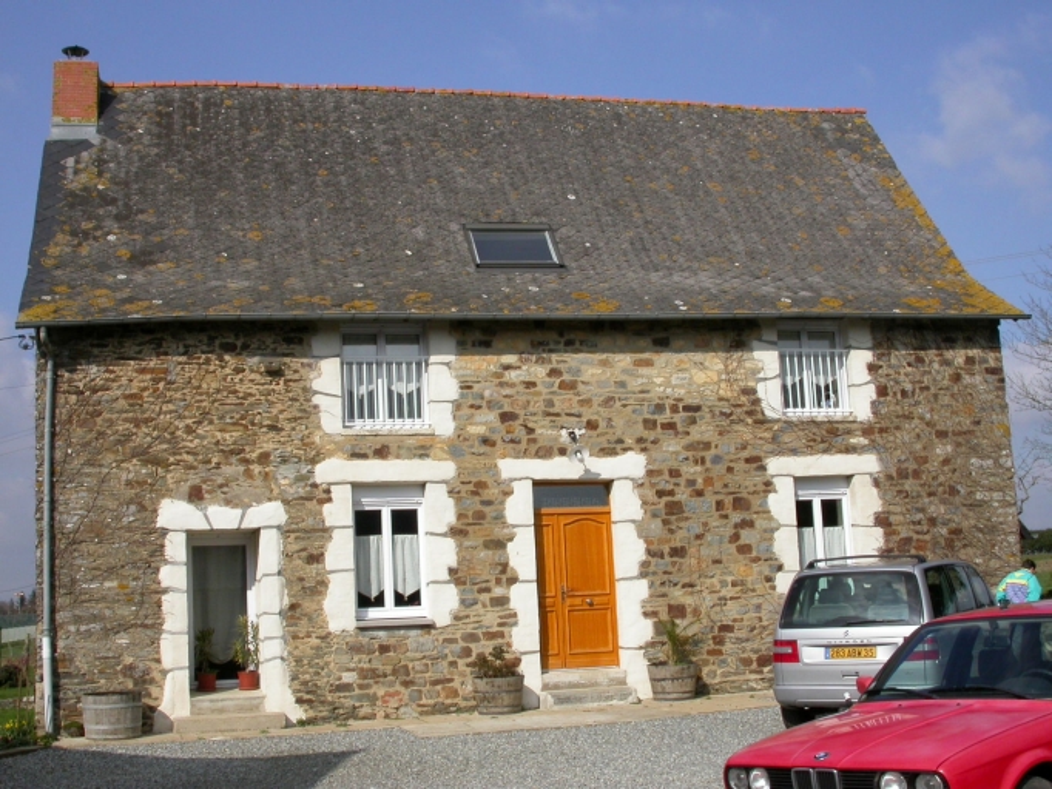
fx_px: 1368
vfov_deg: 32.2
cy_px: 394
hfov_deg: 42.1
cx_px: 526
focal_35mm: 45
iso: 100
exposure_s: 1/437
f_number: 7.9
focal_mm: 9.3
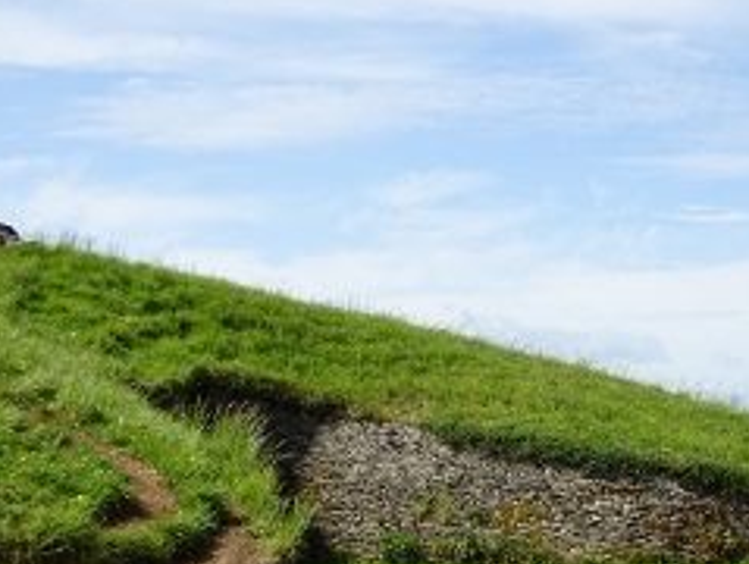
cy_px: 511
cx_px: 483
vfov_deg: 22.4
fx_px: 1387
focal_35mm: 64
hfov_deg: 30.1
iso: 80
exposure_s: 1/640
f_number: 4
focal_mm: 5.79
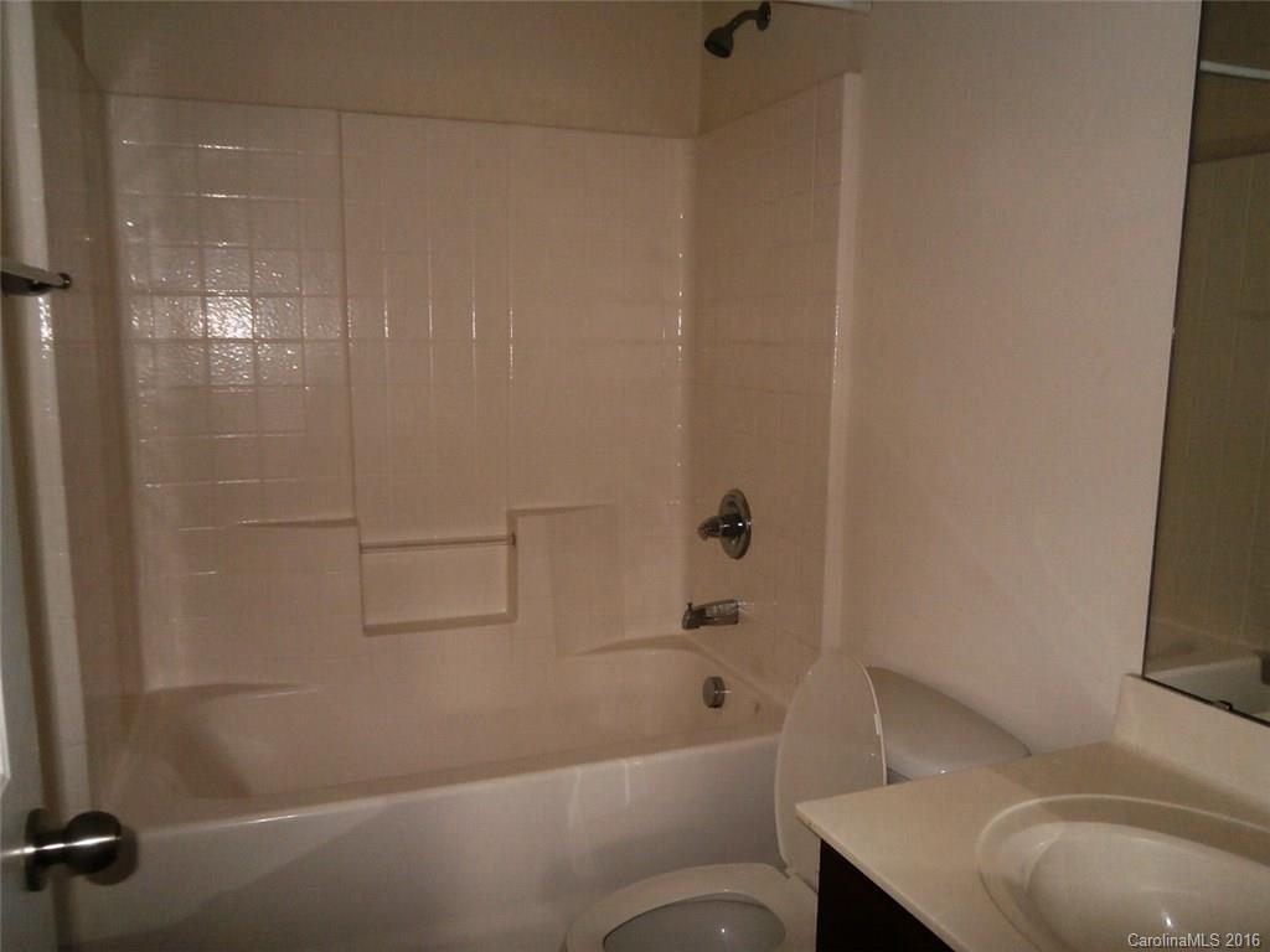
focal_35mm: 26
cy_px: 476
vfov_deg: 53.1
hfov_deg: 67.3
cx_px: 635
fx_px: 954
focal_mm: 4.7
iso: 100
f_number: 2.8
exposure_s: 1/30
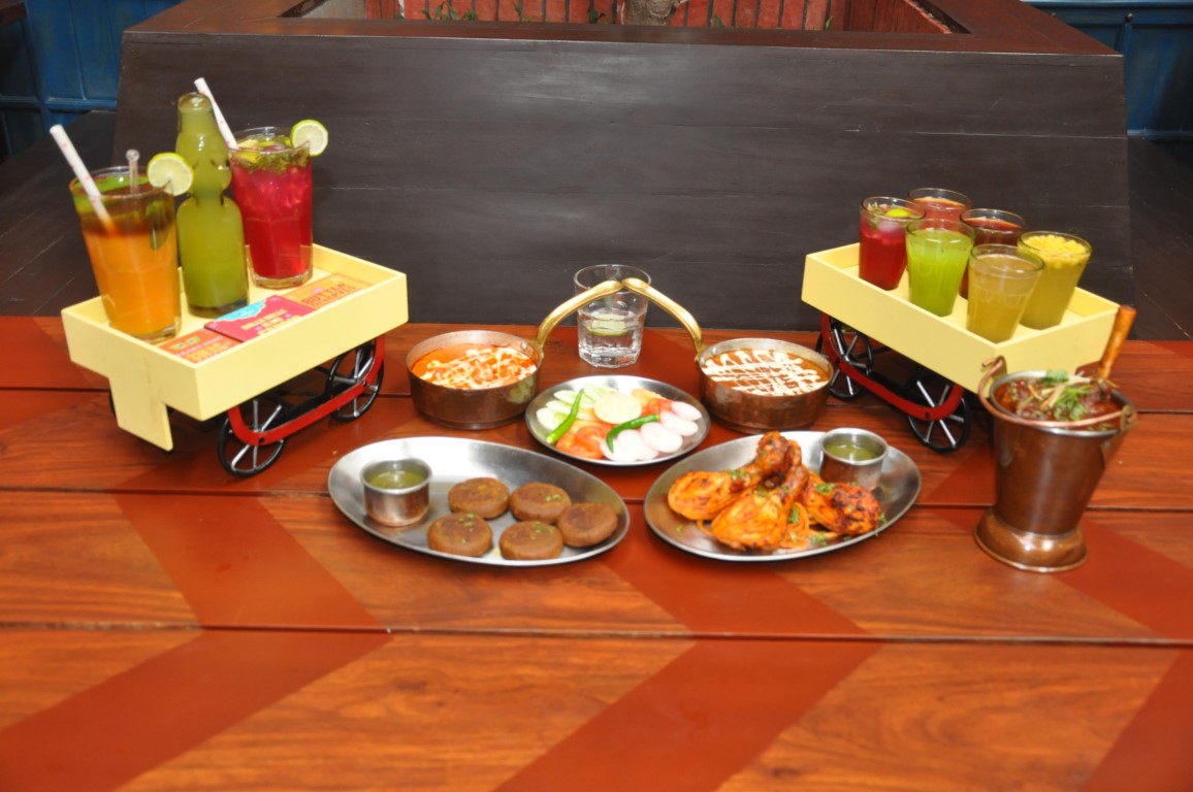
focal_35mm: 38
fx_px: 1241
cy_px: 396
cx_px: 596
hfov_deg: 51.3
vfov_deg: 35.4
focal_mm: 25
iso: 800
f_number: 4
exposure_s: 1/60
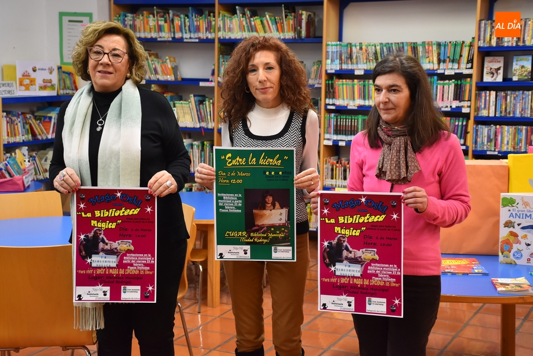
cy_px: 178
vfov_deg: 22.7
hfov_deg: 33.4
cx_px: 266
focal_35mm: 60
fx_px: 889
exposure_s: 1/60
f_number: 4.5
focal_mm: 40
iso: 900
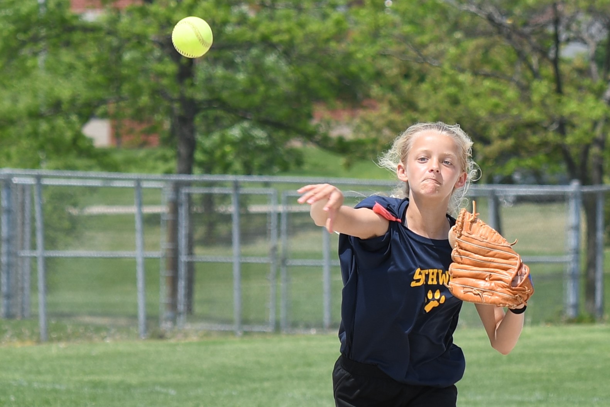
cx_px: 305
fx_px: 2288
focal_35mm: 135
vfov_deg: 10.2
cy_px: 204
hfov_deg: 15.2
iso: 110
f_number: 4
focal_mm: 90
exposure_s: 1/1000
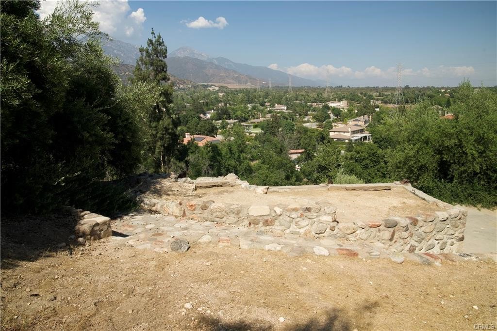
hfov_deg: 71.5
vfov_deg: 51.3
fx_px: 345
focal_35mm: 25
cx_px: 248
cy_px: 166
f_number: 13
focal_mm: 25
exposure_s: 1/125
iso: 400
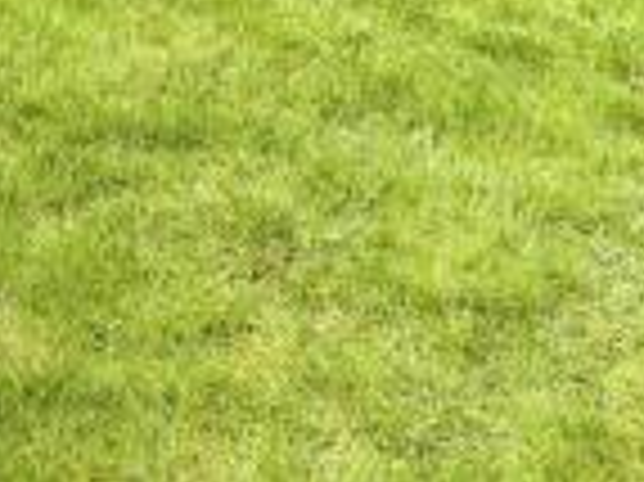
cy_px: -498
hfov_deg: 17.0
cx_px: -164
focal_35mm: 110
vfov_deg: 11.9
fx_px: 2045
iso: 160
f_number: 8
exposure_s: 1/200
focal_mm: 17
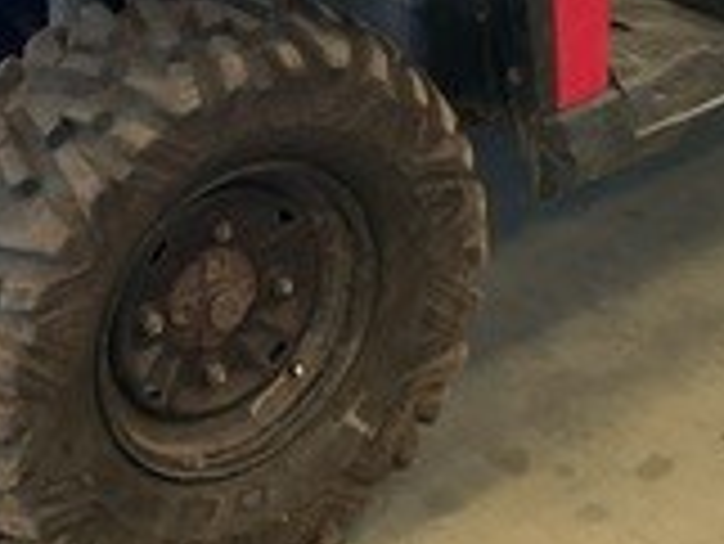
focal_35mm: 115
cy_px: -292
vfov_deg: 12.2
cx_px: 463
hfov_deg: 17.1
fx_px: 2407
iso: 40
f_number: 1.8
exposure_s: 1/50
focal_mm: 3
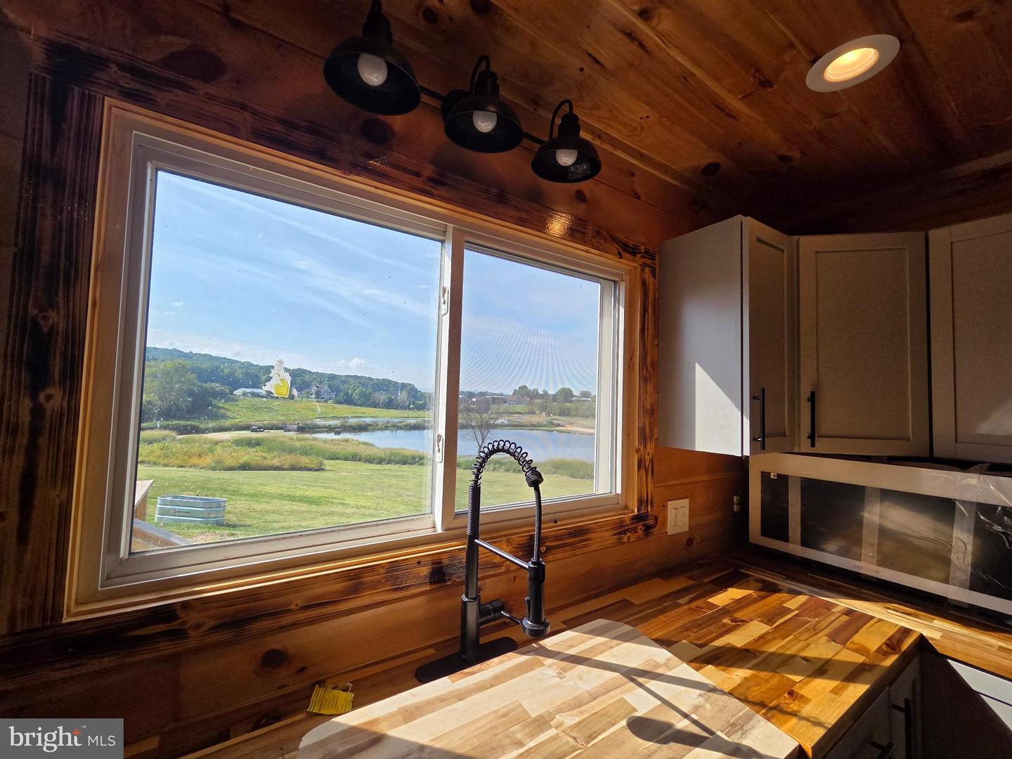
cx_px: 506
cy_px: 380
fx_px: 380
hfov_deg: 106.2
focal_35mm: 13
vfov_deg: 89.9
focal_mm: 2.2
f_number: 2.2
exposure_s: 1/2000
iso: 100
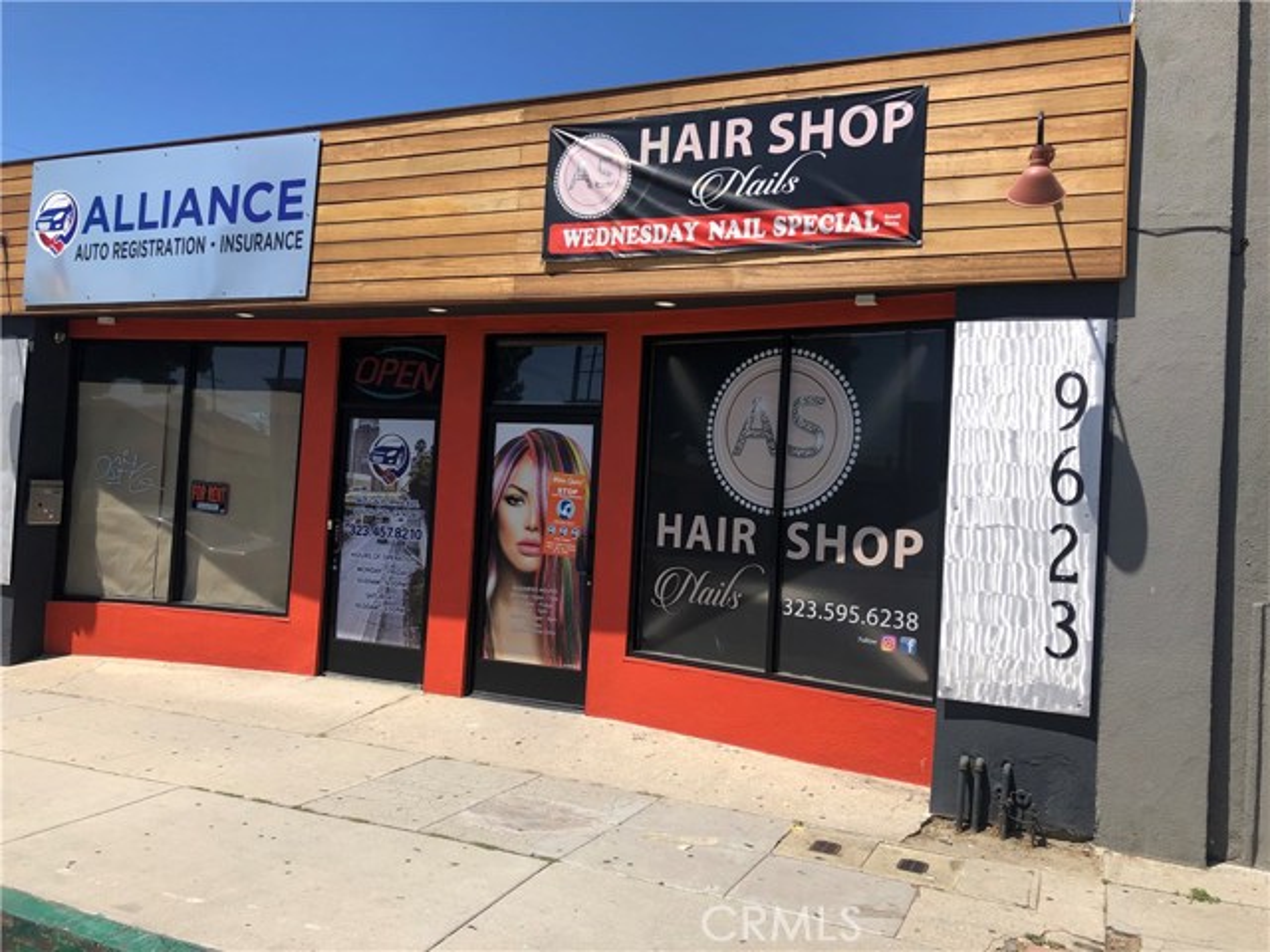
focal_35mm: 28
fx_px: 1027
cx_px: 635
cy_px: 476
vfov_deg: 49.7
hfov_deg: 63.4
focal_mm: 4
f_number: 1.8
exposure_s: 1/1946
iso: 20
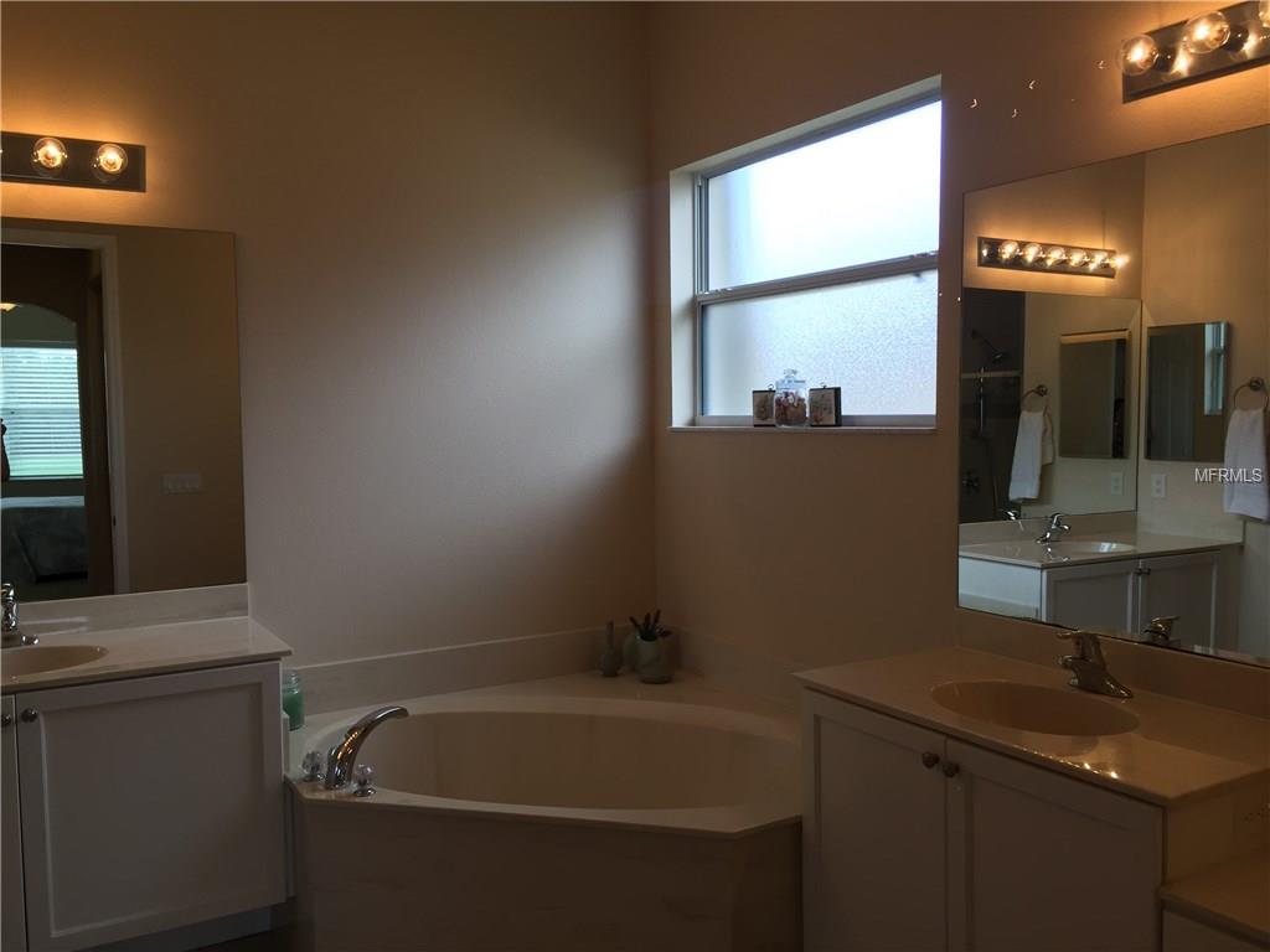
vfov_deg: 48.2
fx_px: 1064
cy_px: 476
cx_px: 635
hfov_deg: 61.7
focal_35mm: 29
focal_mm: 4.15
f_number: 2.2
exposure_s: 1/120
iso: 50
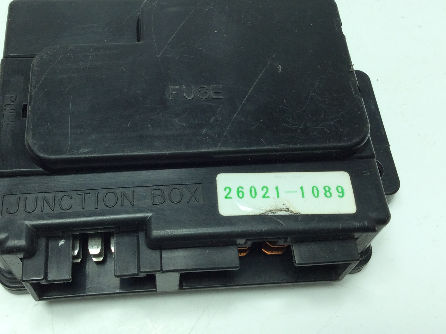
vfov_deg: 33.3
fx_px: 553
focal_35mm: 43
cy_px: 121
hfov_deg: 43.7
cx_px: 178
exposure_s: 1/255
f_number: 2.4
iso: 32
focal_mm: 3.3
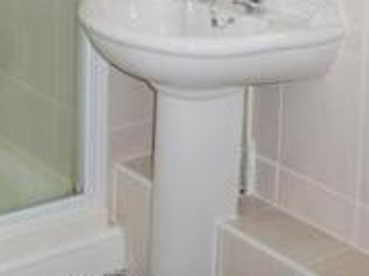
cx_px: 19
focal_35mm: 78
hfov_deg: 24.1
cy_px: -133
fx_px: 831
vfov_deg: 17.1
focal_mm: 4.3
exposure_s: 1/60
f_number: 3.3
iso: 100
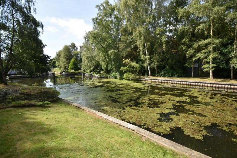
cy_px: 79
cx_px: 118
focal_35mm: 15
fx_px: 99
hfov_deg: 100.4
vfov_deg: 77.3
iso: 100
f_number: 7.1
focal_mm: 10
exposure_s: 1/200
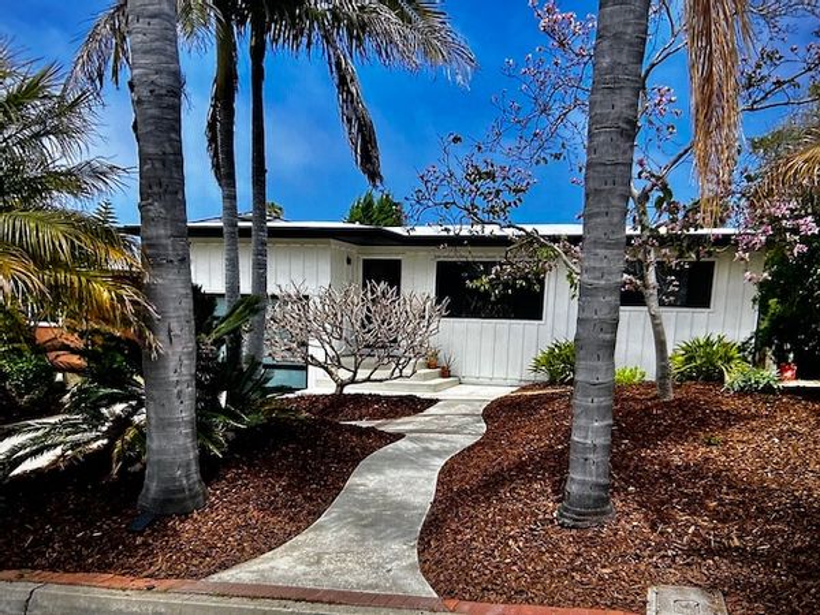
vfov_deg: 53.1
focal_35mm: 26
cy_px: 308
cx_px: 410
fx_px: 616
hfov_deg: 67.3
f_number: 1.5
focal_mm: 5.7
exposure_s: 1/60
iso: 100
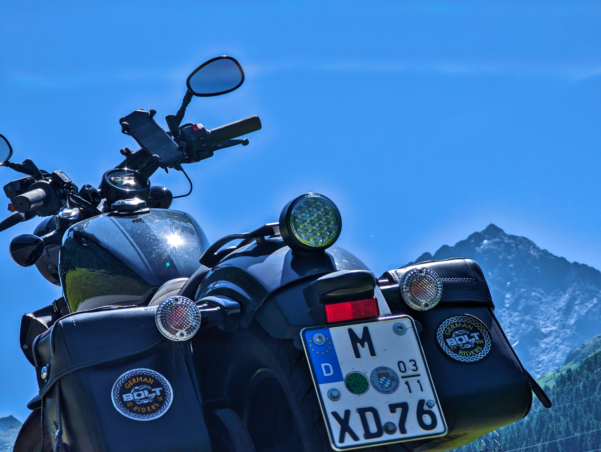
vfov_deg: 14.0
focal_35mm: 106
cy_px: 226
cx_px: 300
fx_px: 1843
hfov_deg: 18.5
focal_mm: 19
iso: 33
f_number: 3.5
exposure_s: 1/546
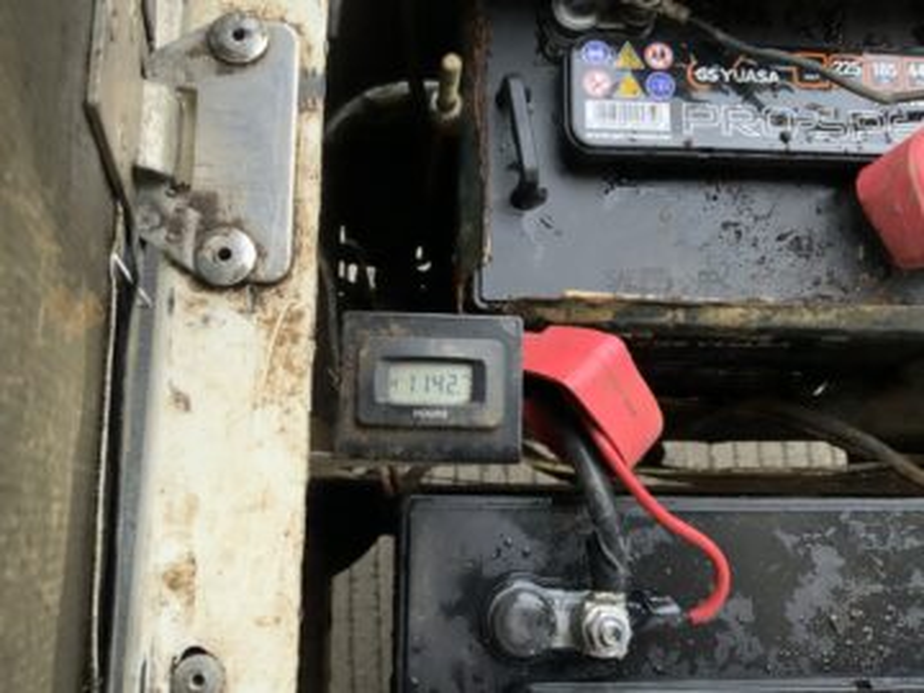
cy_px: 346
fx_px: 774
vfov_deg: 48.2
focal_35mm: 29
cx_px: 462
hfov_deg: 61.7
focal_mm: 3
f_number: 1.8
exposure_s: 1/60
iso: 200
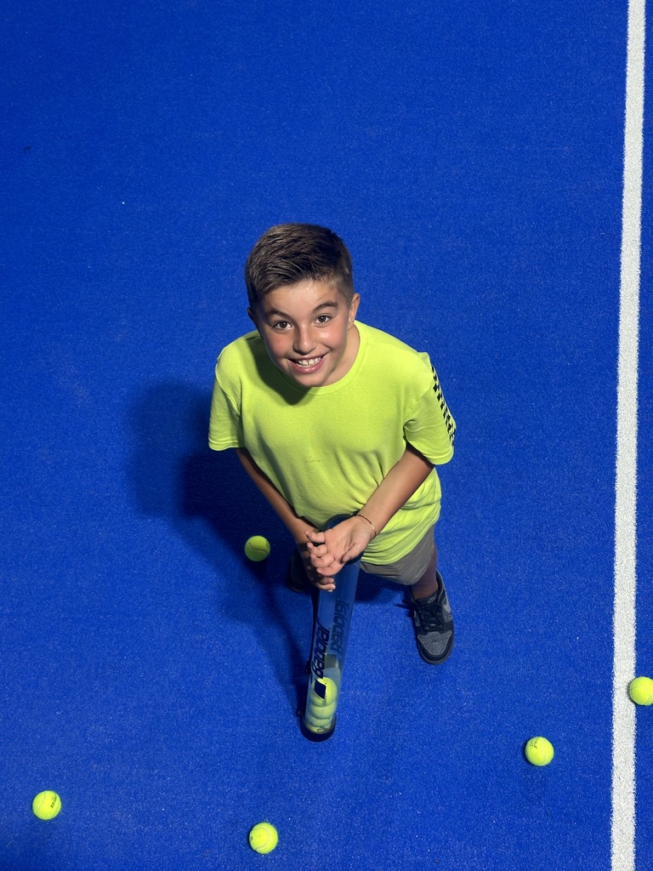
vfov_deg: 39.7
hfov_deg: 30.3
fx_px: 1207
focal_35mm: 48
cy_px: 436
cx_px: 326
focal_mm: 6.86
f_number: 1.78
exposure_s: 1/50
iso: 125
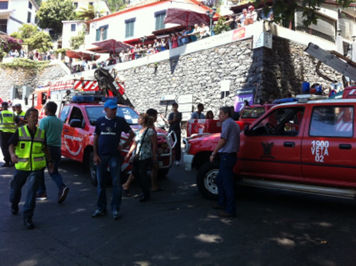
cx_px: 178
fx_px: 360
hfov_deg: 52.7
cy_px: 133
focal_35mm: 35
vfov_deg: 40.6
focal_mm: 3.85
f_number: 2.8
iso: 80
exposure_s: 1/208
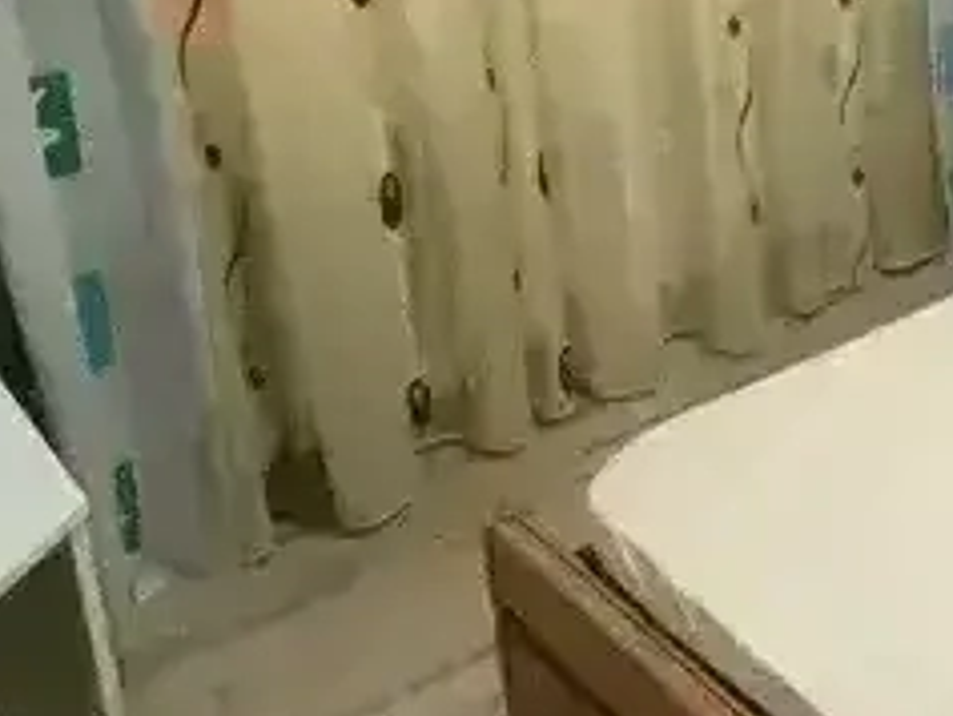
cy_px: -40
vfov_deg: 23.5
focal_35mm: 59
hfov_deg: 26.6
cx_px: 1299
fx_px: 1625
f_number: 2.2
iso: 500
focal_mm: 2.22
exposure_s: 1/50
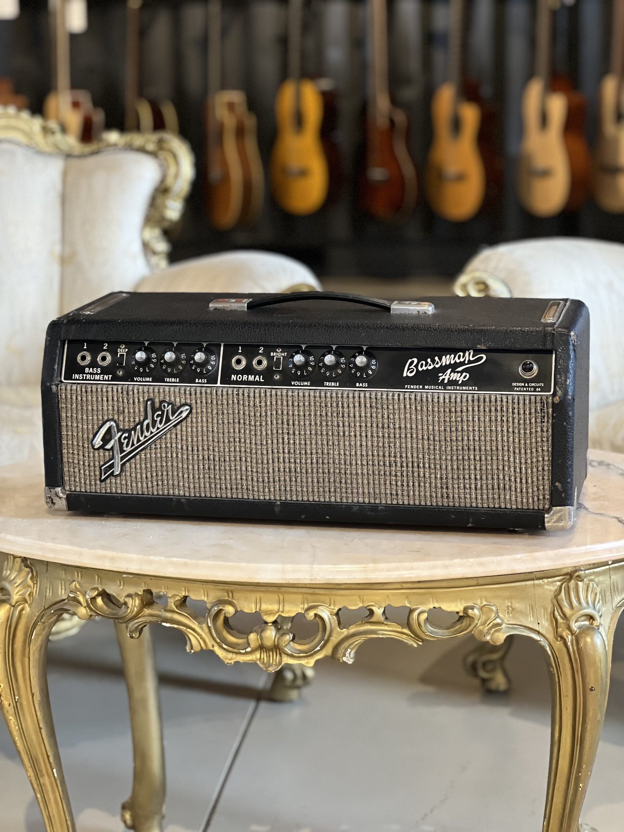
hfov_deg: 19.1
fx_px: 1851
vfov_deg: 25.3
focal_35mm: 77
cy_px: 416
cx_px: 312
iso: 400
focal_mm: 9
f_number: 2.8
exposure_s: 1/20
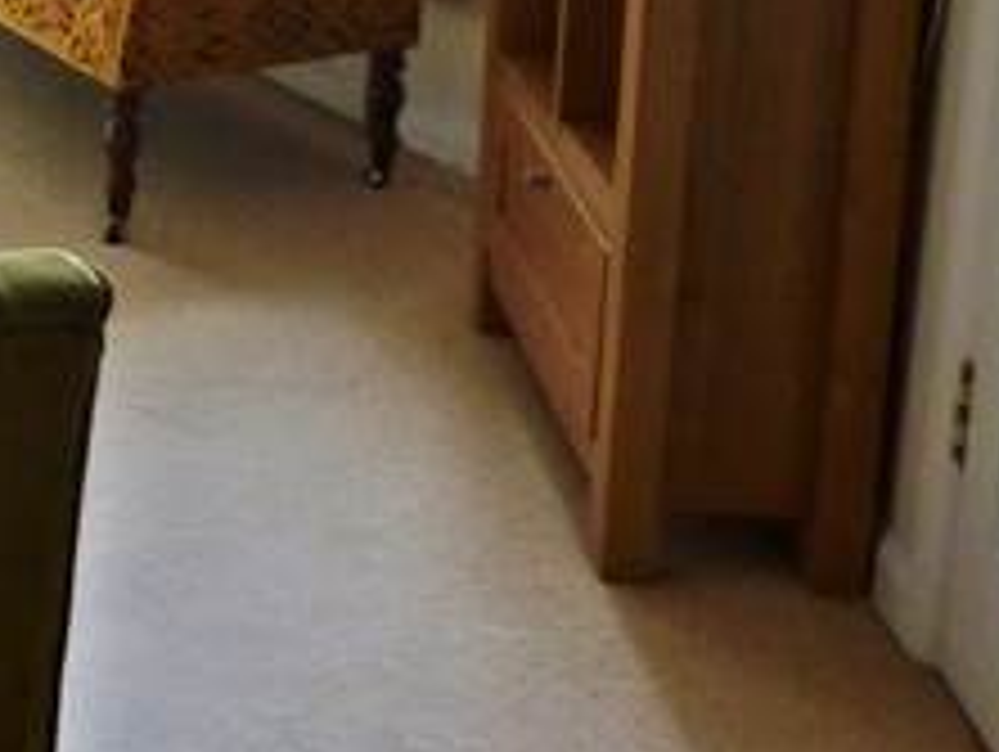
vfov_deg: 14.9
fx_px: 2600
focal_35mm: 90
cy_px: -473
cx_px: -554
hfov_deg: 18.8
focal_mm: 4.1
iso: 80
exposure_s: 1/40
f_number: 3.3
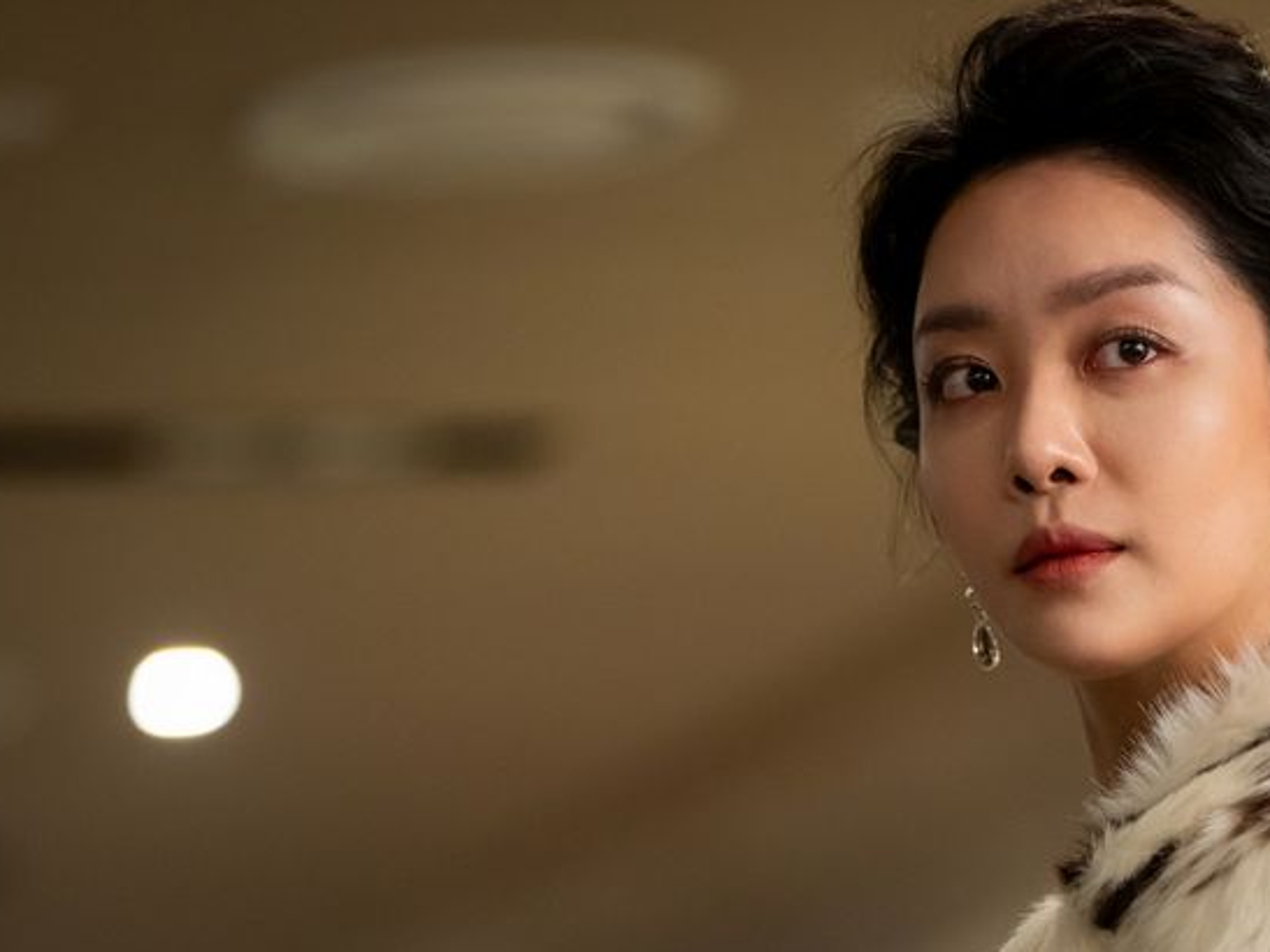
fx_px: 9977
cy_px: 849
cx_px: 1285
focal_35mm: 272
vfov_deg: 5.5
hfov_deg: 7.3
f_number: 2.8
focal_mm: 129
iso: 3200
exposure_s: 1/160
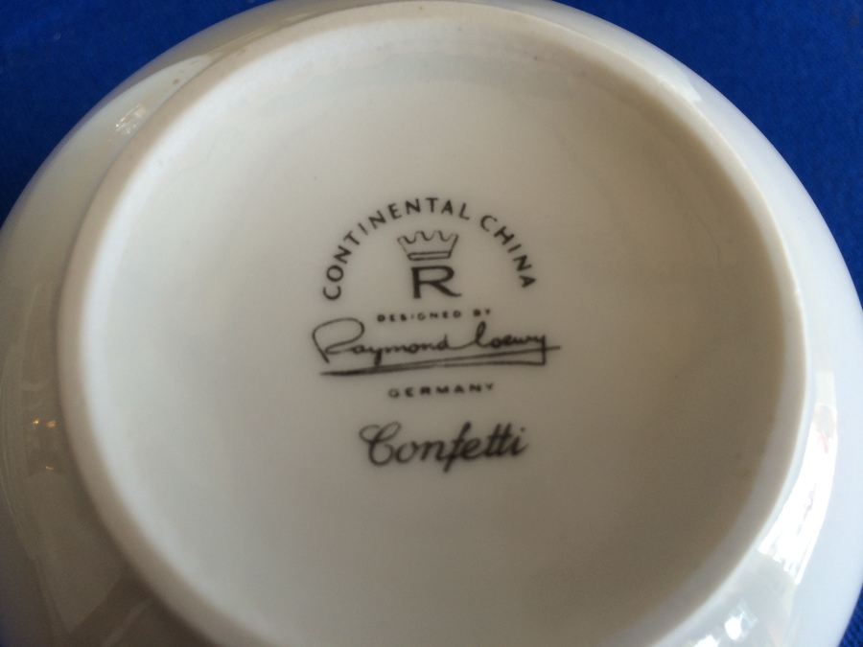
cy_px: 324
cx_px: 432
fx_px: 723
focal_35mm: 29
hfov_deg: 61.7
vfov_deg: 48.2
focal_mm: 4.15
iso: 32
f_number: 2.2
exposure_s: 1/60
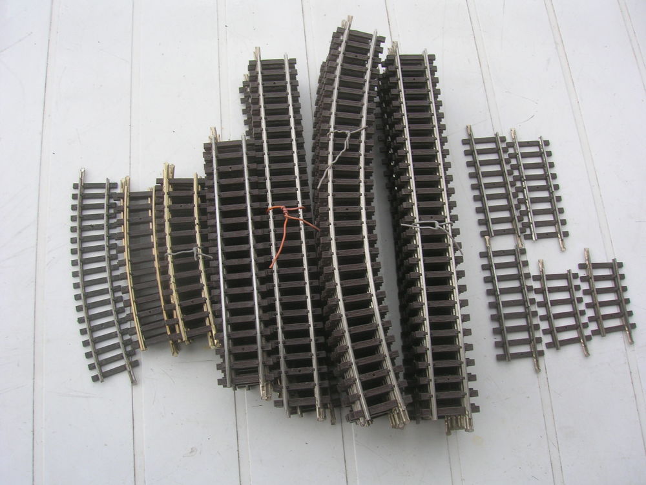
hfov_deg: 54.0
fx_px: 635
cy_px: 242
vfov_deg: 41.8
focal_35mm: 34
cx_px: 323
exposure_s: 1/67.3
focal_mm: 5.7
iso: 50
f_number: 4.9
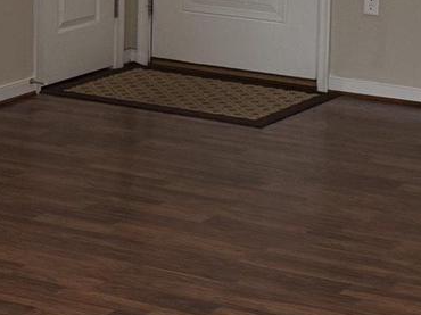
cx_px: 286
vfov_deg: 11.0
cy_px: -23
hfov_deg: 14.8
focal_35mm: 133
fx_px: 1616
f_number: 1.78
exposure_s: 1/162
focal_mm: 6.76
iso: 200
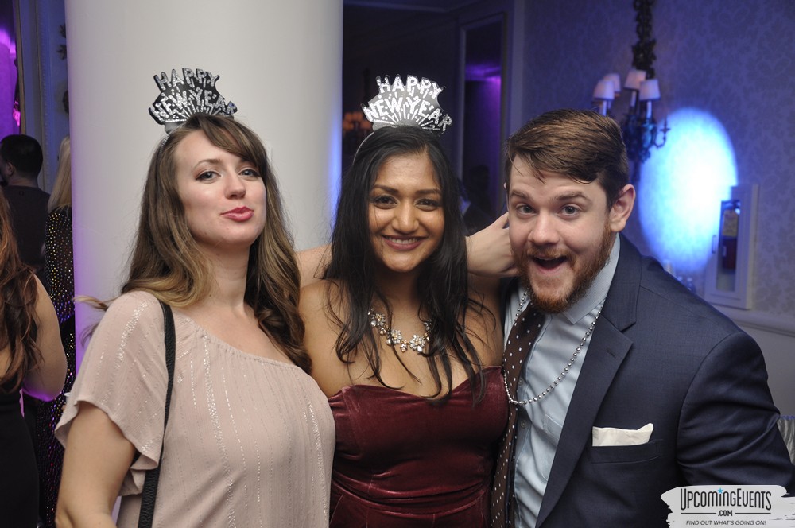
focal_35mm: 42
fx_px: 926
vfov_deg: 31.8
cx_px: 398
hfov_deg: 46.5
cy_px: 264
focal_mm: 28
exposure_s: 1/60
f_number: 5
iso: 400
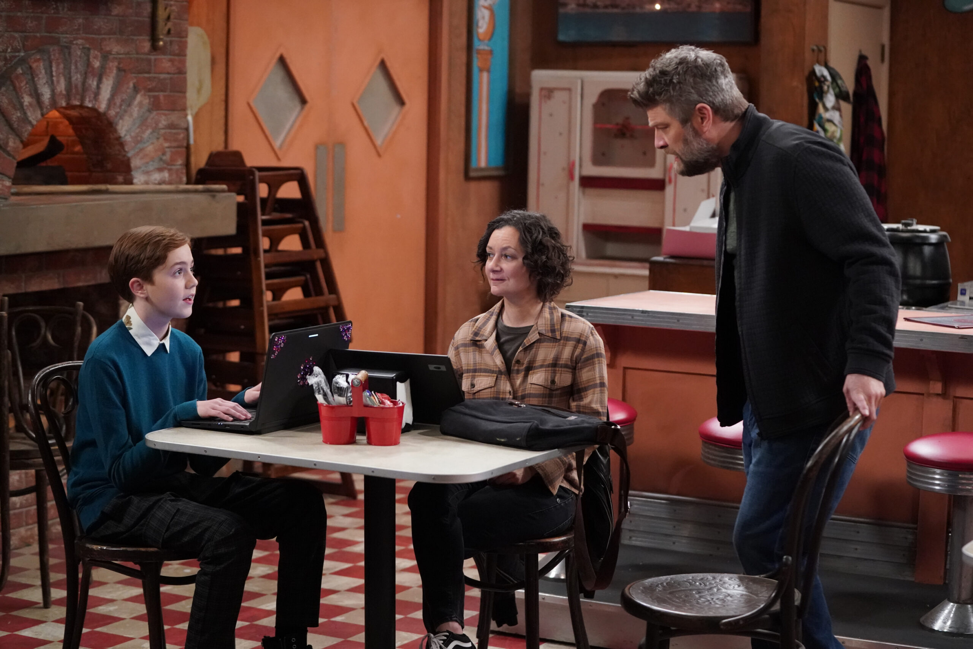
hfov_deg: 28.1
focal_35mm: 72
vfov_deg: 18.9
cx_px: 486
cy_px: 324
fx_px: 1946
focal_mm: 72
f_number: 3.2
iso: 8000
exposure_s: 1/200
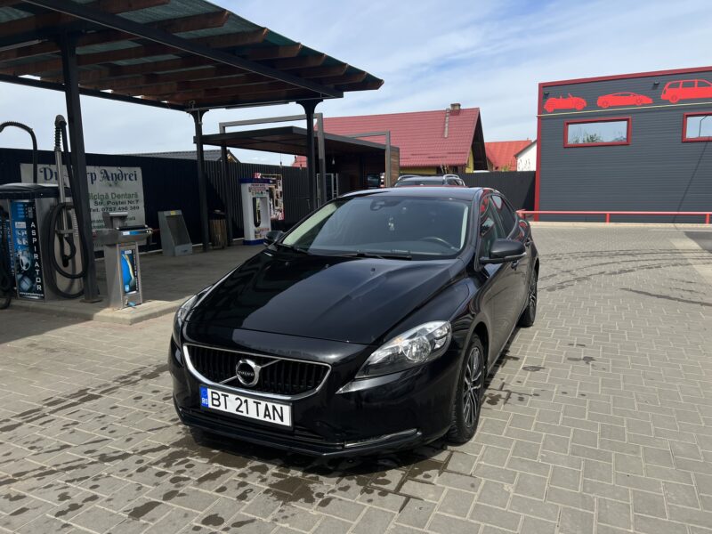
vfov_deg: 53.1
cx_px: 356
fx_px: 535
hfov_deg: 67.3
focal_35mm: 26
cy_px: 267
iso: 50
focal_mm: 5.7
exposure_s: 1/4115
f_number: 1.5
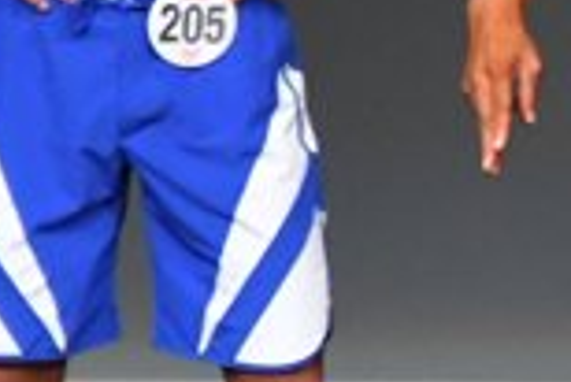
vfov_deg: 0.8
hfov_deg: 1.2
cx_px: 1118
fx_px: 27513
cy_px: 70
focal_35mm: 1733
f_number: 5.6
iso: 5000
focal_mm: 230
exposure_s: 1/400
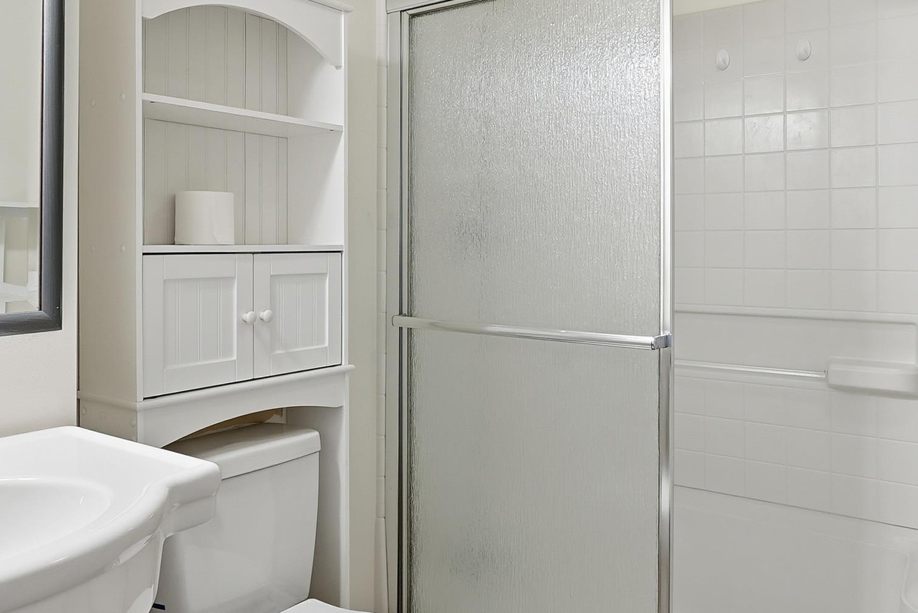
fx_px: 816
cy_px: 242
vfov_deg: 41.0
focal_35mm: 32
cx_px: 368
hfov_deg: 58.2
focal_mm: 16
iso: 250
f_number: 9
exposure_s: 1/60
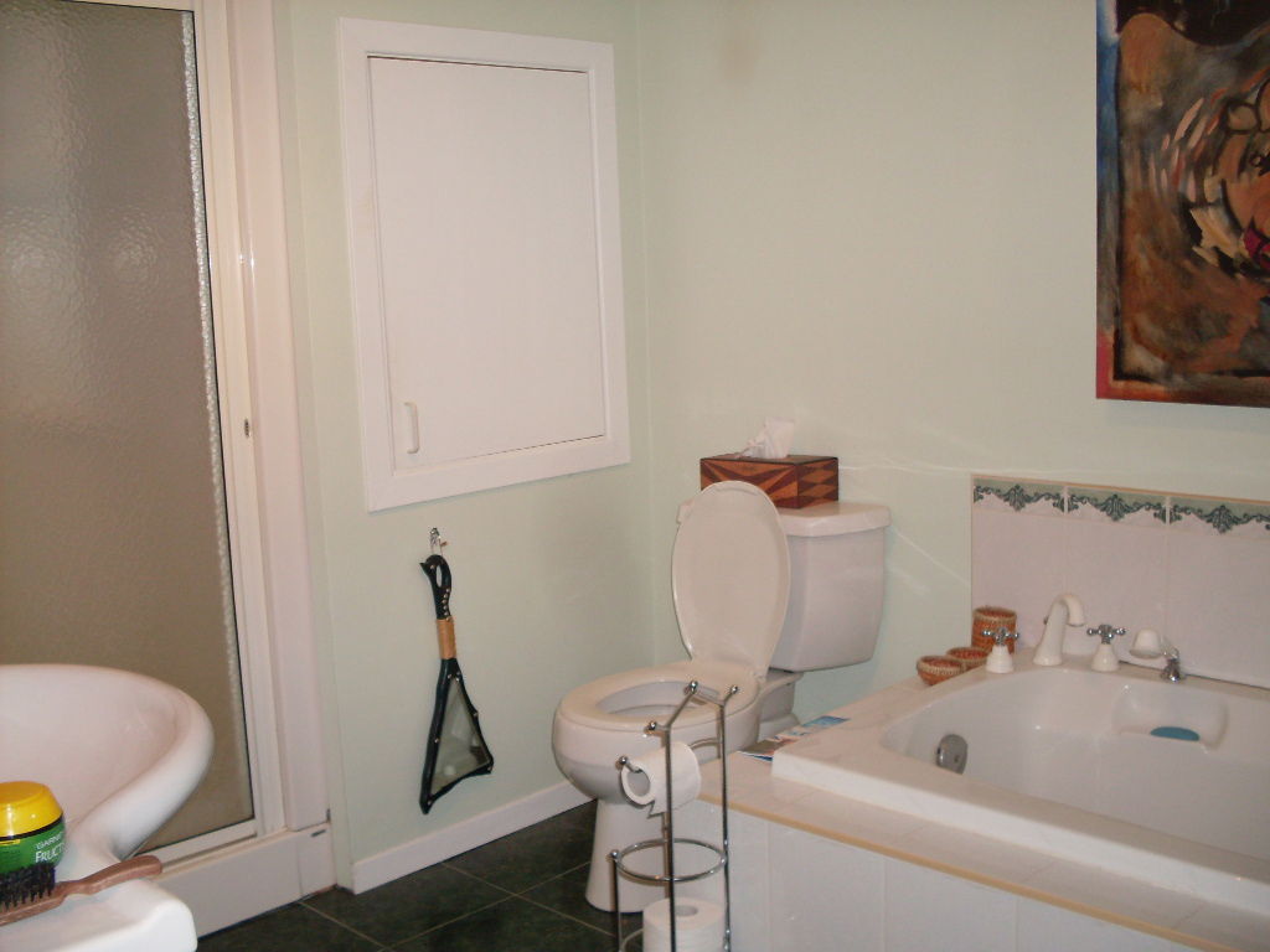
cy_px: 476
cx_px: 635
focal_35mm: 38
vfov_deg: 37.7
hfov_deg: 49.0
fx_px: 1394
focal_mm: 6.3
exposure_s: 1/45
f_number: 2.8
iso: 100
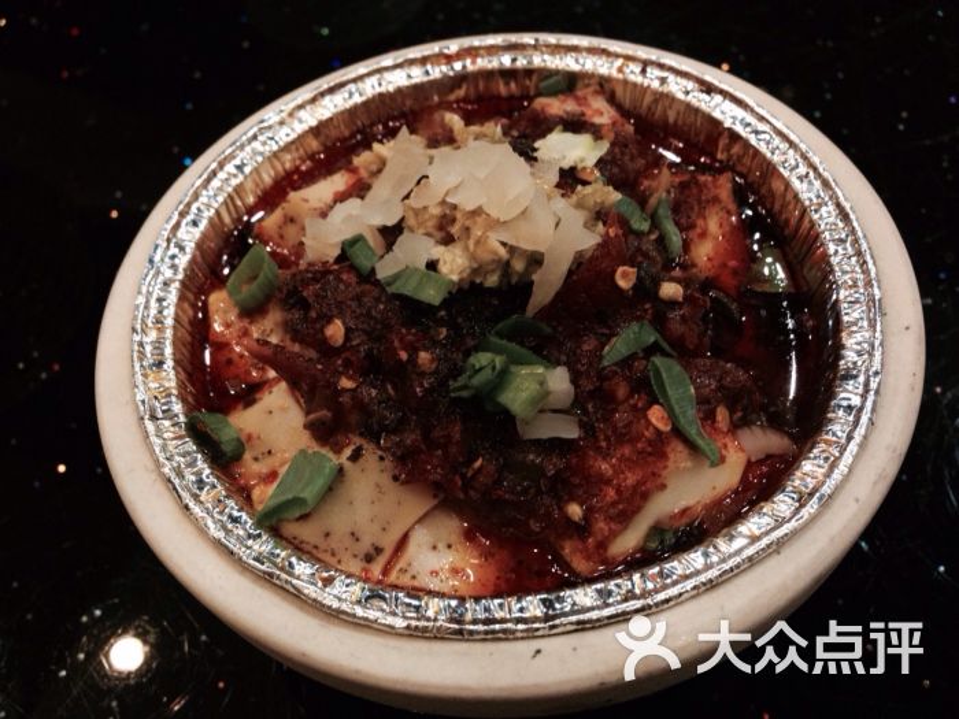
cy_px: 360
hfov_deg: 55.4
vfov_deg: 42.9
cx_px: 480
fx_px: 914
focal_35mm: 33
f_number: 2.4
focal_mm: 4.12
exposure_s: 1/17
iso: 400
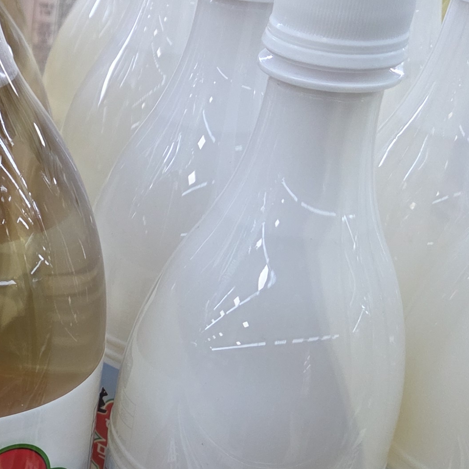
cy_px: 500
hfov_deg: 21.0
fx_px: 1180
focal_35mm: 77
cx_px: -89
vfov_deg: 21.5
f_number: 1.8
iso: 125
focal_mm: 5.4
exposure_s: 1/180
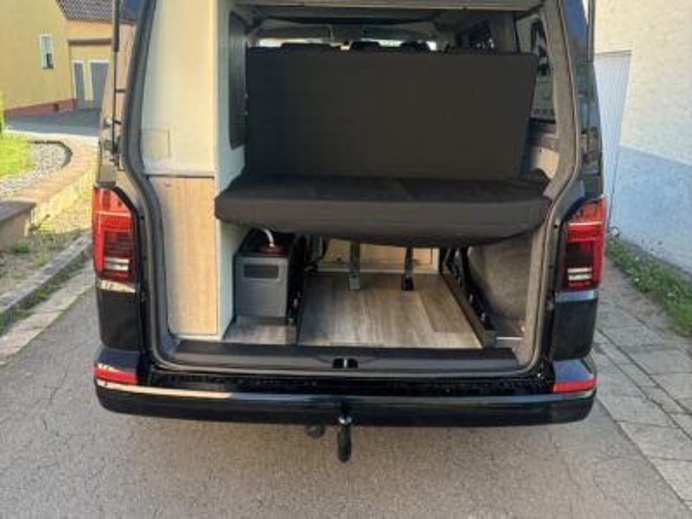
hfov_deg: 67.3
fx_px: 520
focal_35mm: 26
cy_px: 260
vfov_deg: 53.1
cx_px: 346
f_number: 1.6
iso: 40
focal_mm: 5.96
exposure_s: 1/245
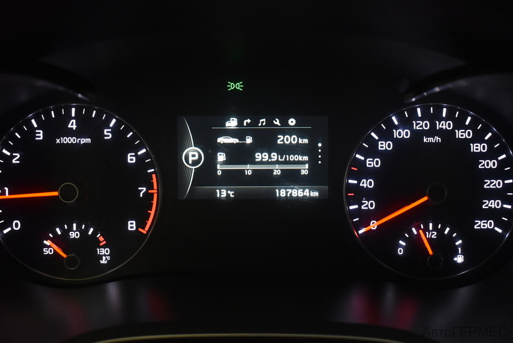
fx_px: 620
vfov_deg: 30.9
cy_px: 172
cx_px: 256
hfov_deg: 44.9
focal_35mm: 44
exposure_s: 1/40
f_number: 4.2
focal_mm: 29
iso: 1800
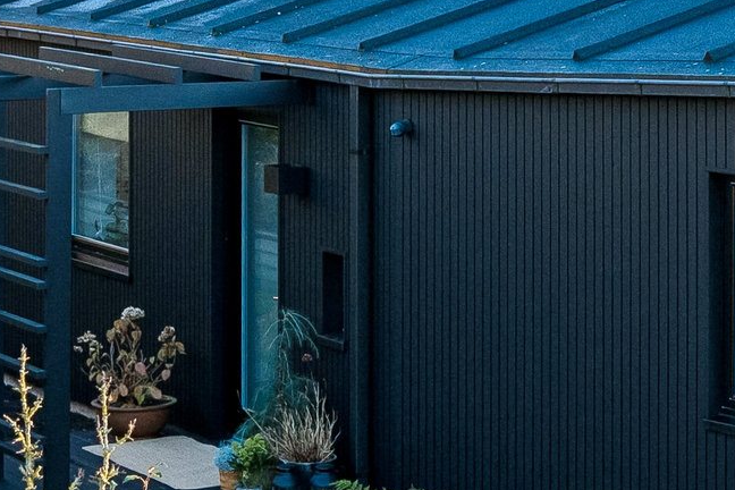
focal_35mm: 125
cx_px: 505
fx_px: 2552
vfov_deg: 10.9
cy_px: 468
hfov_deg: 16.3
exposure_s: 1/800
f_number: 5
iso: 800
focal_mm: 27
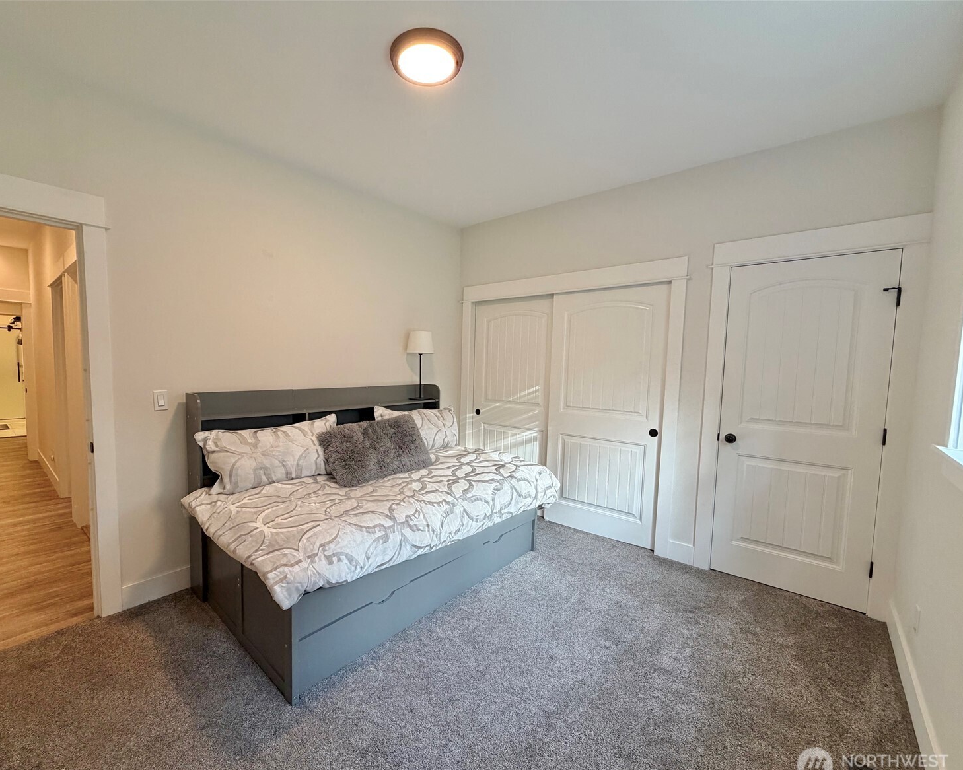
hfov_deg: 96.6
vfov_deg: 84.0
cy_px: 396
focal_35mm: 15
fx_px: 427
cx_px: 440
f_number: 2.2
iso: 250
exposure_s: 1/120
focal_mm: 2.22
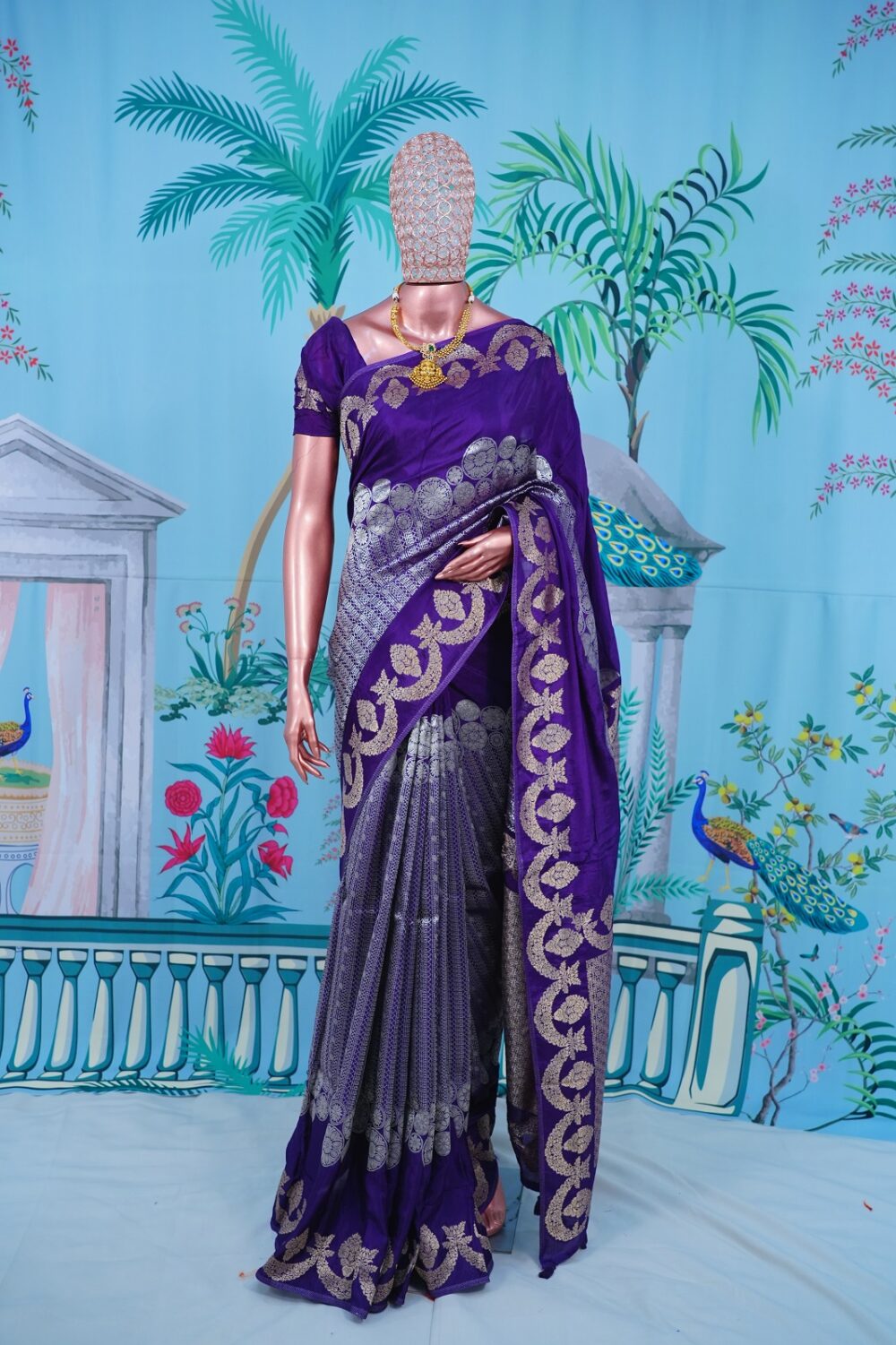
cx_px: 448
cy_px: 672
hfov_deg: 35.0
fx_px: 1419
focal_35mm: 38
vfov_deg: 50.7
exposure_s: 1/500
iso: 1250
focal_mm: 38
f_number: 5.6
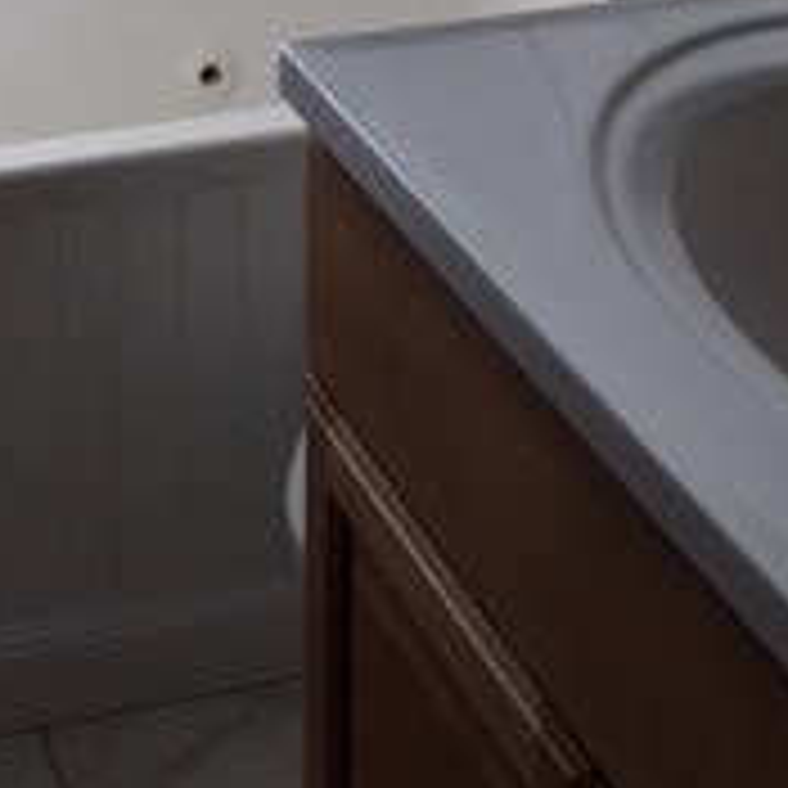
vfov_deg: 16.1
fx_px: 2421
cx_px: 122
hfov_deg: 18.3
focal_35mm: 94
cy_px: -563
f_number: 2.2
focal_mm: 4.15
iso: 25
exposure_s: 1/120
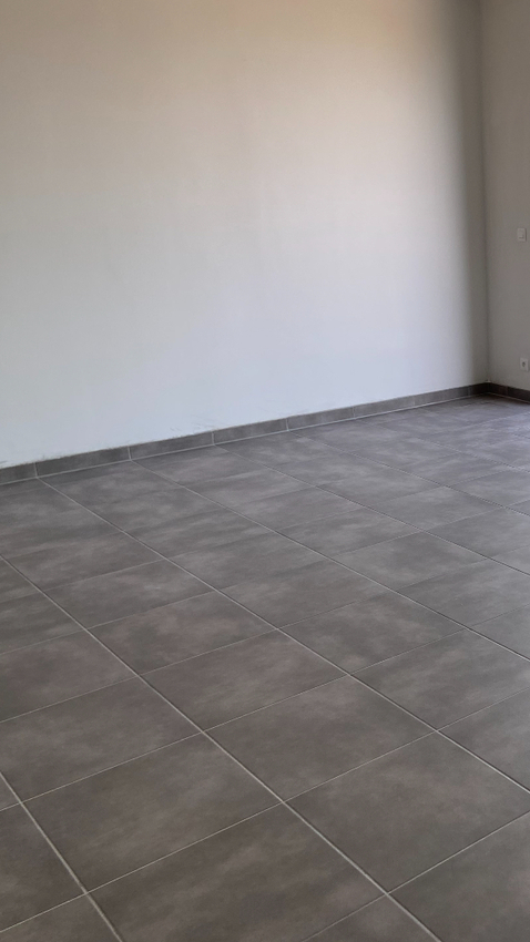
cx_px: 588
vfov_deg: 50.5
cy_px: 472
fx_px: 1000
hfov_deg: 27.2
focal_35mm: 40
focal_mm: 4.25
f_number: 1.8
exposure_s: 1/147
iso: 32
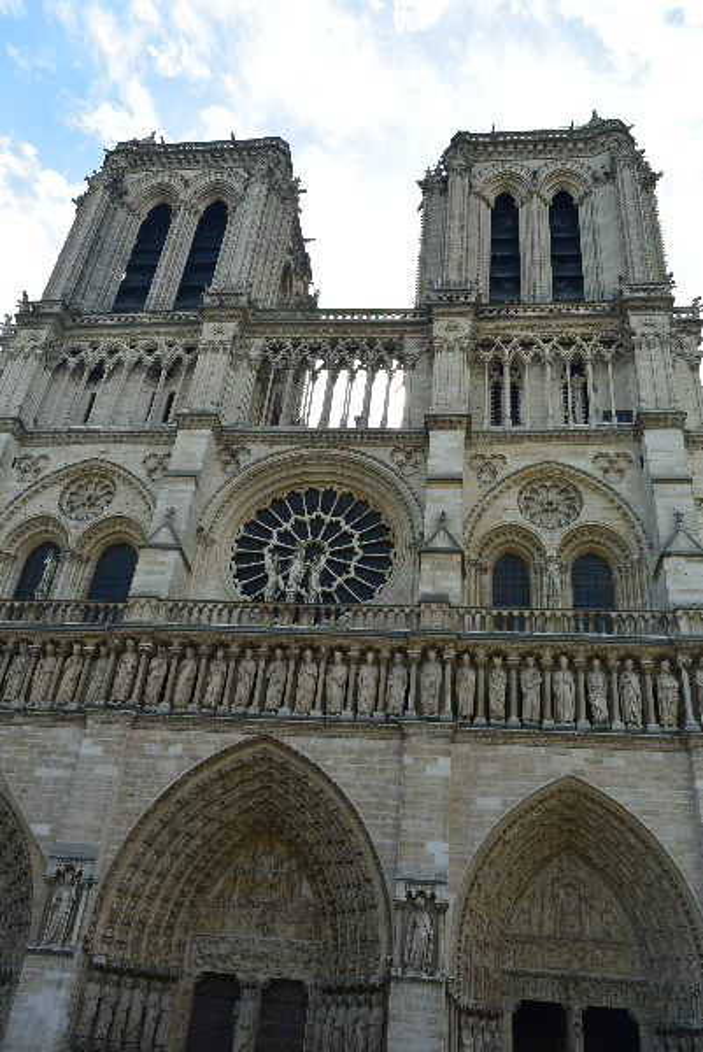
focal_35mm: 29
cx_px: 352
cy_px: 526
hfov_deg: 45.0
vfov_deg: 63.6
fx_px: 848
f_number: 4.5
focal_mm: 11
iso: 100
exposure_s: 1/640
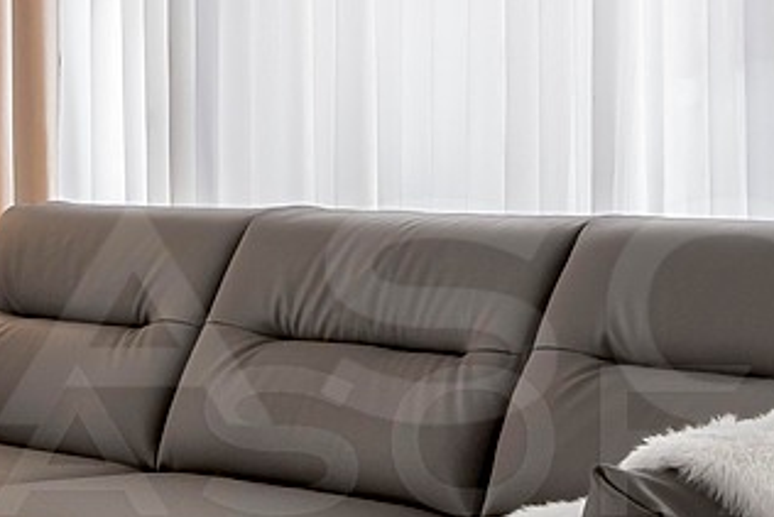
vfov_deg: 10.5
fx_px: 2815
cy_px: 311
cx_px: 184
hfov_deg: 15.6
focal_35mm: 131
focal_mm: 23
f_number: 8
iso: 500
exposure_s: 1/8
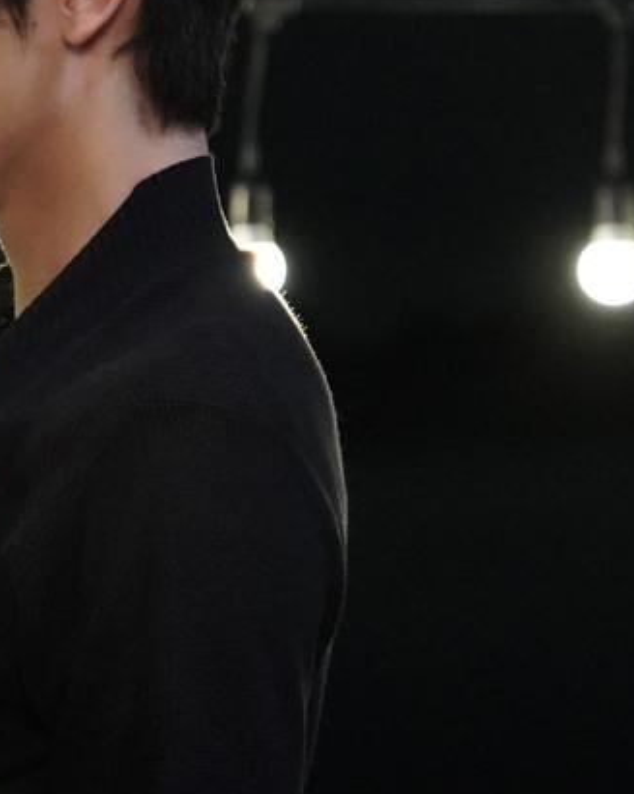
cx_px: -31
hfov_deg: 5.5
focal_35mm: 280
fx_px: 6577
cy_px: 512
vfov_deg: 6.9
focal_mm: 70
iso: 6400
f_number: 2.8
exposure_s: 1/200
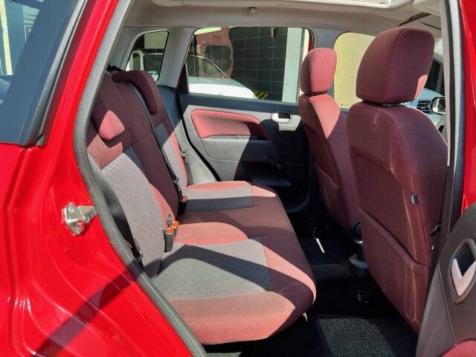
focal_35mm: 26
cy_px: 178
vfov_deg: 53.1
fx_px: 358
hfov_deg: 67.3
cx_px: 238
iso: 50
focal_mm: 5.7
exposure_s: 1/666
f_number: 1.5
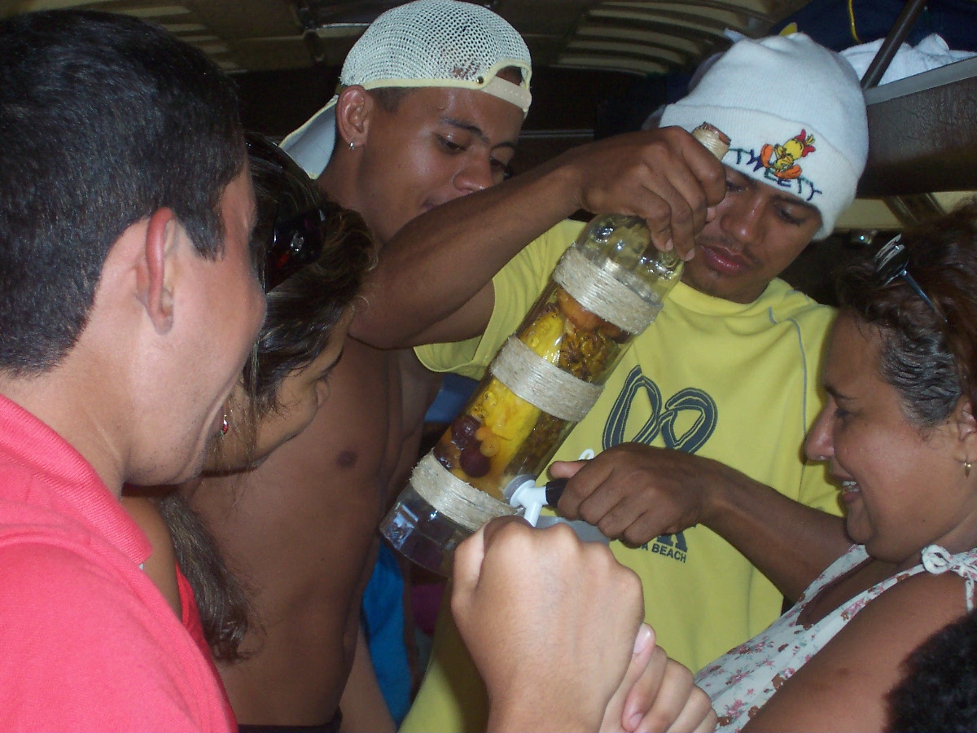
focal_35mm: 89
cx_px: 488
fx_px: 2512
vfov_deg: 16.6
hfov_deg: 22.0
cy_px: 366
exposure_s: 1/90
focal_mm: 13.5
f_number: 4.1
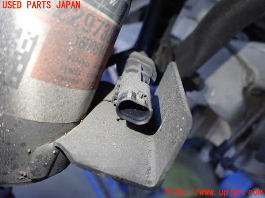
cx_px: 132
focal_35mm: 30
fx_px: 230
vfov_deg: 46.8
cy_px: 99
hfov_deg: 60.0
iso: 800
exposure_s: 1/100
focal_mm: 5.4
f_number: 2.3
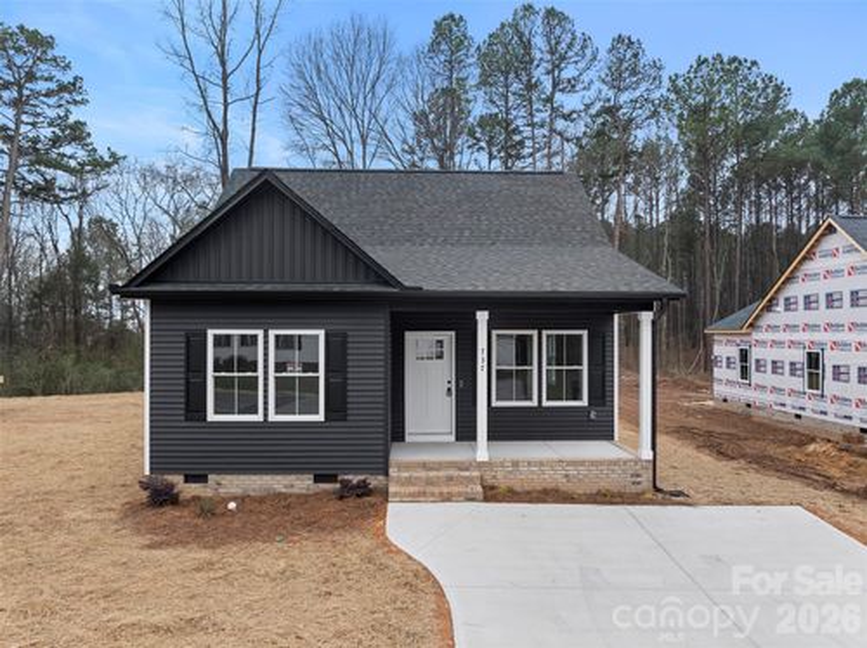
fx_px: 601
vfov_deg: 56.7
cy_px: 324
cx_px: 434
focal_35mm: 24
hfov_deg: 71.6
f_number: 2.8
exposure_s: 1/400
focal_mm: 12.29
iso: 140
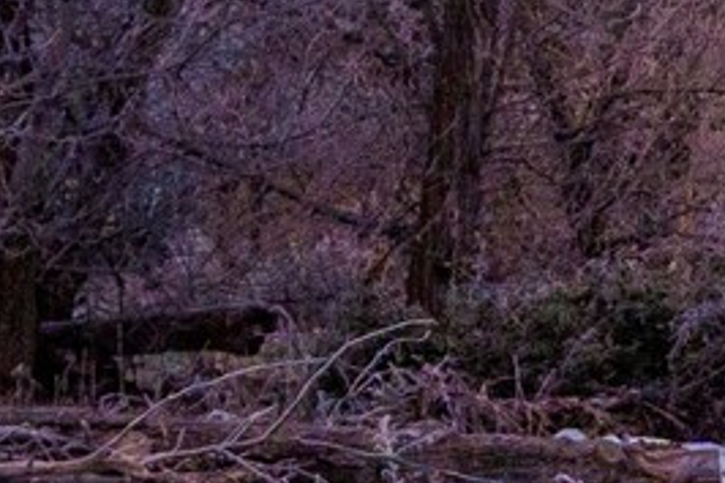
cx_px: 1817
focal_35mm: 153
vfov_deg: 8.7
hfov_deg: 11.0
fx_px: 3079
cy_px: -263
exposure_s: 1/8
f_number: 4
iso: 3200
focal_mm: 24
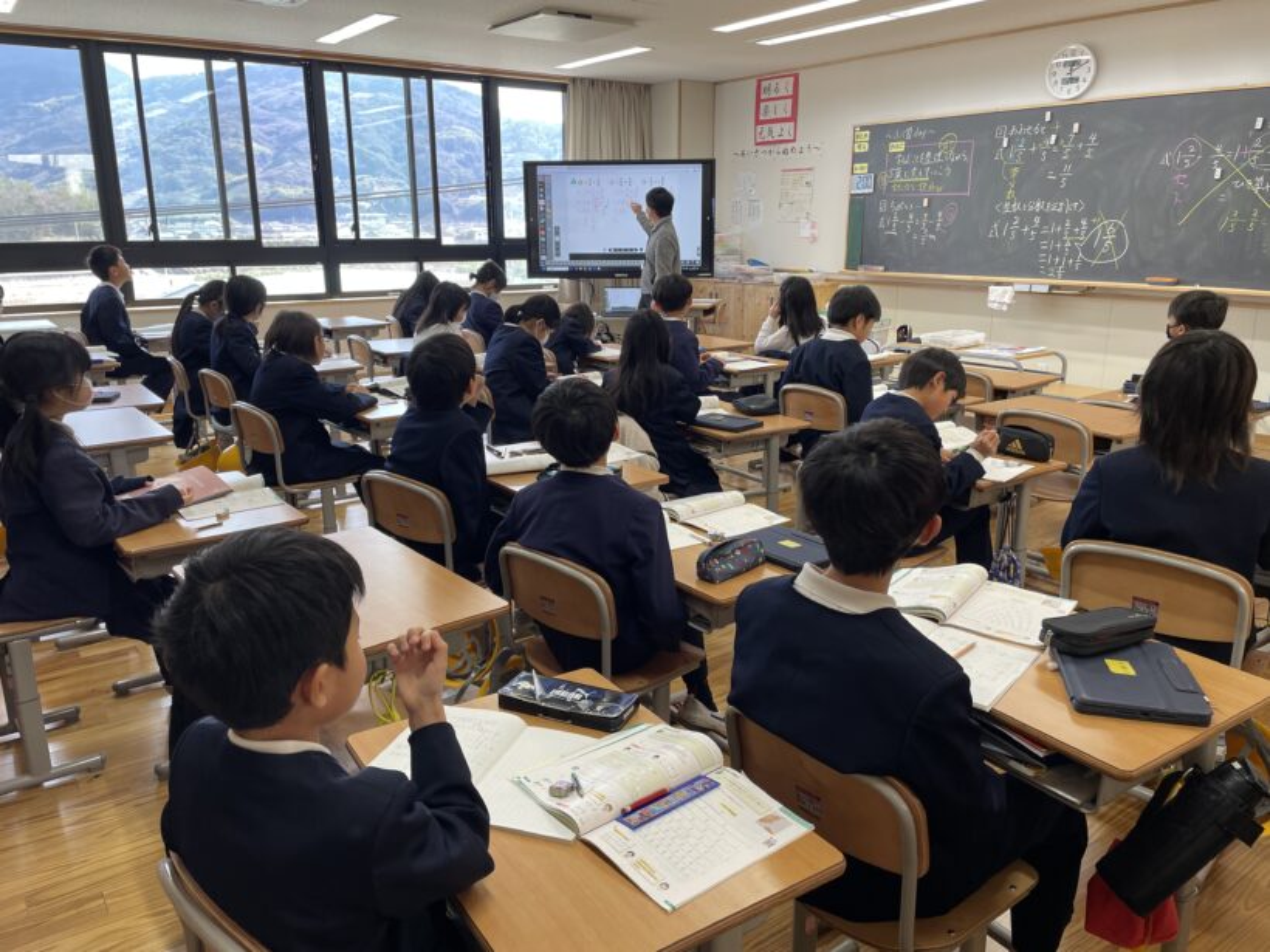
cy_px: 476
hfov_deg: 67.3
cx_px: 635
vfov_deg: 53.1
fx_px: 954
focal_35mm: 26
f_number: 1.6
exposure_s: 1/120
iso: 50
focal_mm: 4.2
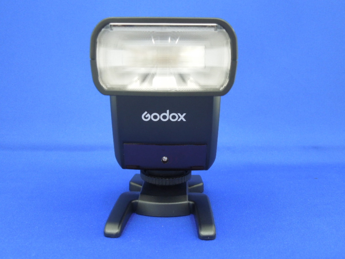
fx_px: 389
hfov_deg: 47.9
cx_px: 172
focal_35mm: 39
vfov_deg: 36.8
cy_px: 130
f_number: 3.8
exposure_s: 1/15
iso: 400
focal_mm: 7
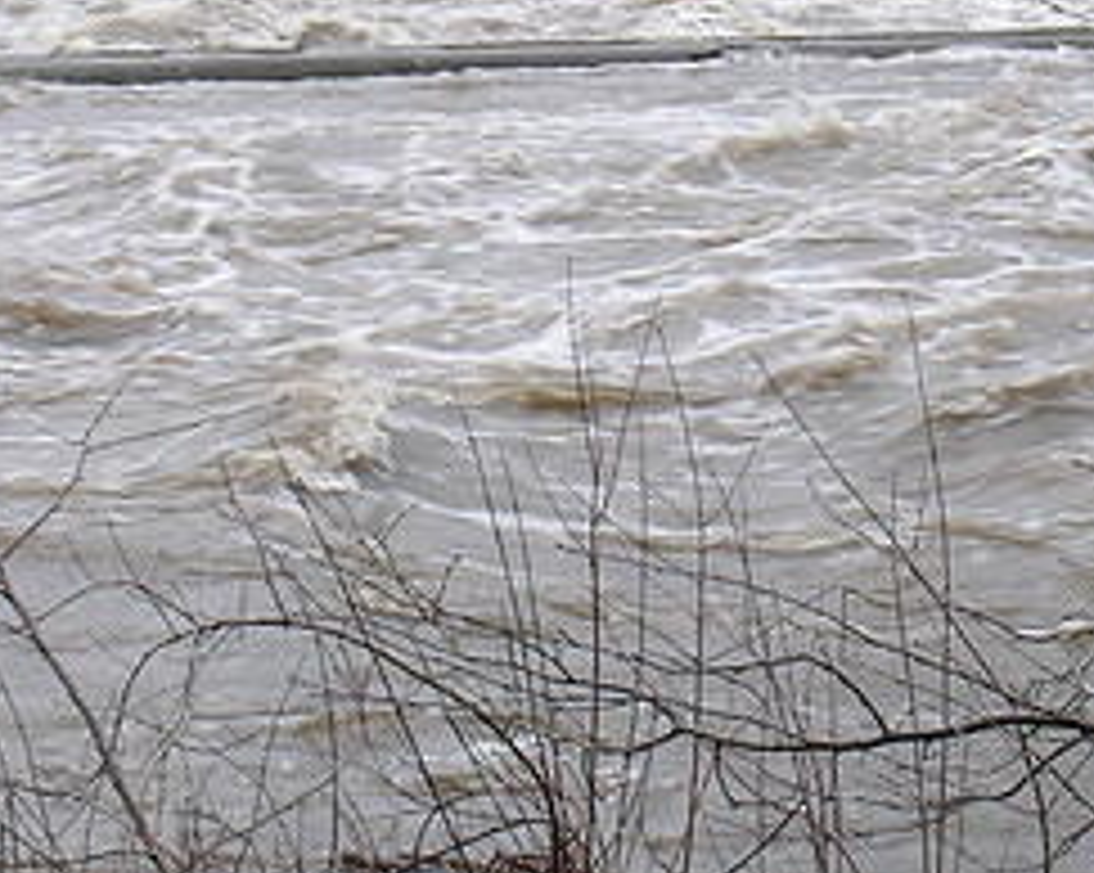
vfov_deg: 9.8
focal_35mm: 157
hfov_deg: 12.2
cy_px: 76
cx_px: 878
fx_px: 5079
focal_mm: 12.6
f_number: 4.7
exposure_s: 1/63.2
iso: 50
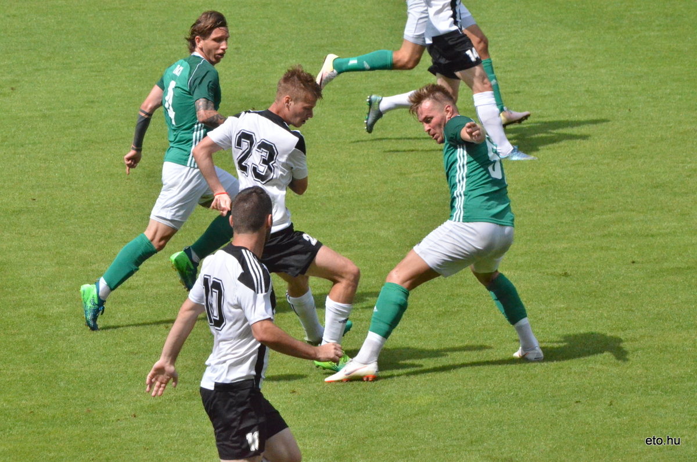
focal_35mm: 360
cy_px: 231
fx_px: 6956
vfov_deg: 3.8
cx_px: 348
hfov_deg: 5.7
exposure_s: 1/8000
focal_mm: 240
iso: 6400
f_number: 14
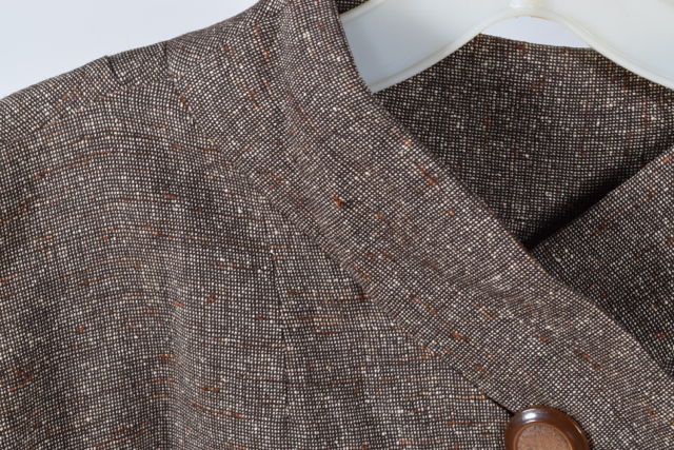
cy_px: 225
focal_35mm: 82
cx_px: 337
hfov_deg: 24.6
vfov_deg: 16.6
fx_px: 1545
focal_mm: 55
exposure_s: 1/125
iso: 400
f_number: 14
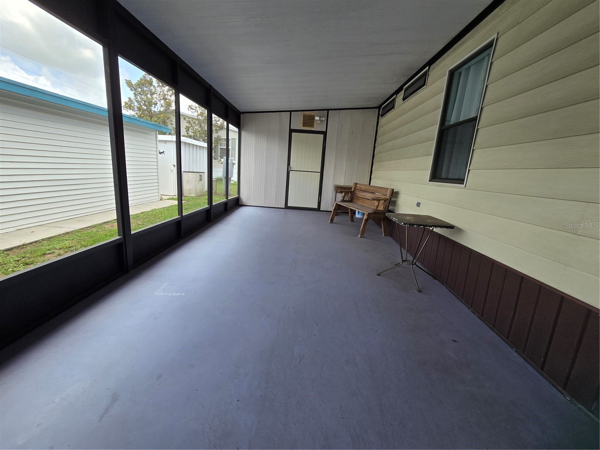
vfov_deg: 89.9
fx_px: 225
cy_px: 225
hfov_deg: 106.2
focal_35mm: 13
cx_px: 300
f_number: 2.2
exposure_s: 1/202
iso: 50
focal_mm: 2.2
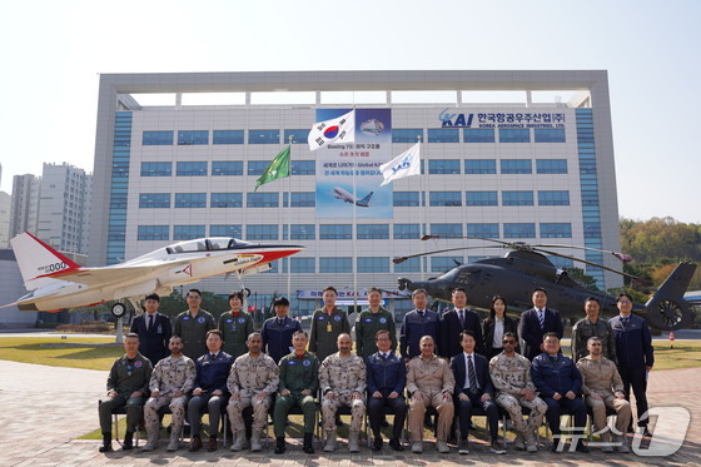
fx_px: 615
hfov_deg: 59.4
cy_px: 234
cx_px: 350
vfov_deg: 41.6
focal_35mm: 32
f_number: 8
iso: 100
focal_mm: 31.6
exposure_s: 1/200
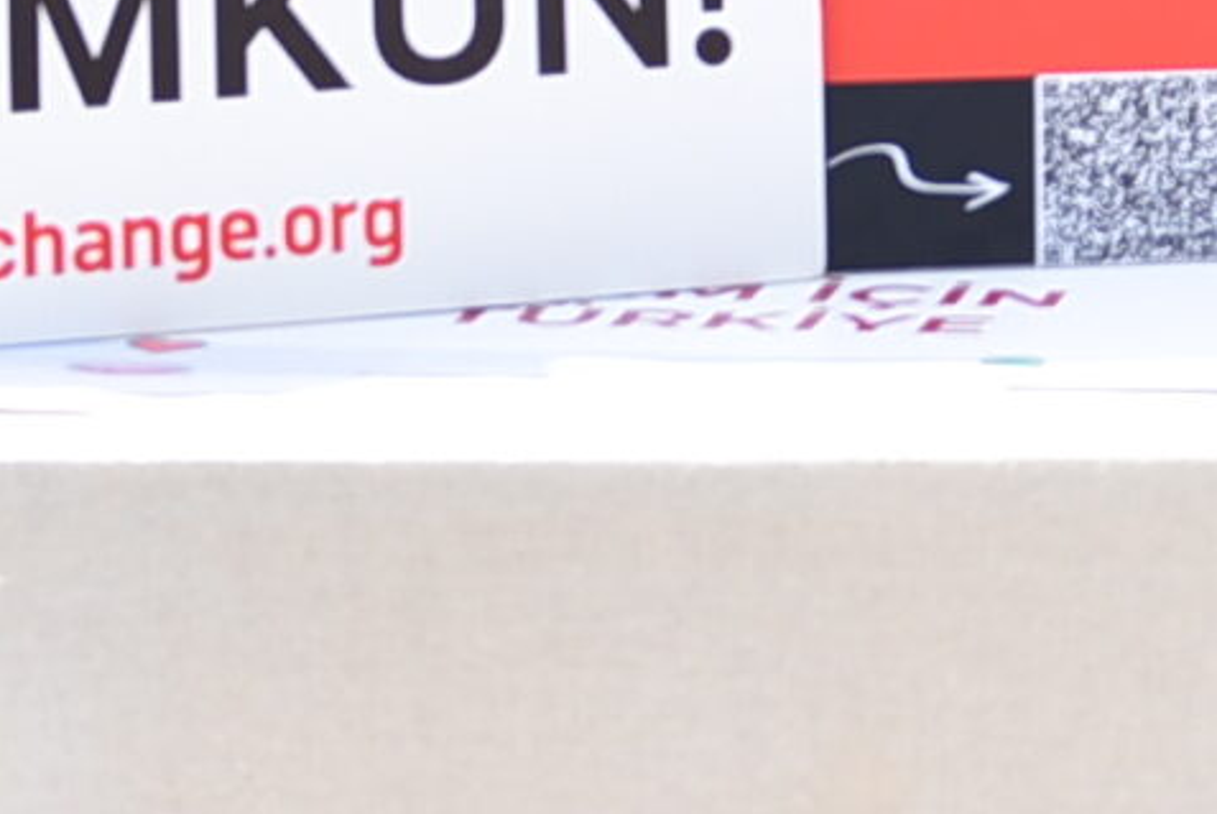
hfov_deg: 6.7
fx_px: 9982
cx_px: 2488
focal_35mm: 295
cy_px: -1147
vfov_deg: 4.6
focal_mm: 55
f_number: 3.5
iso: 320
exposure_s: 1/1250
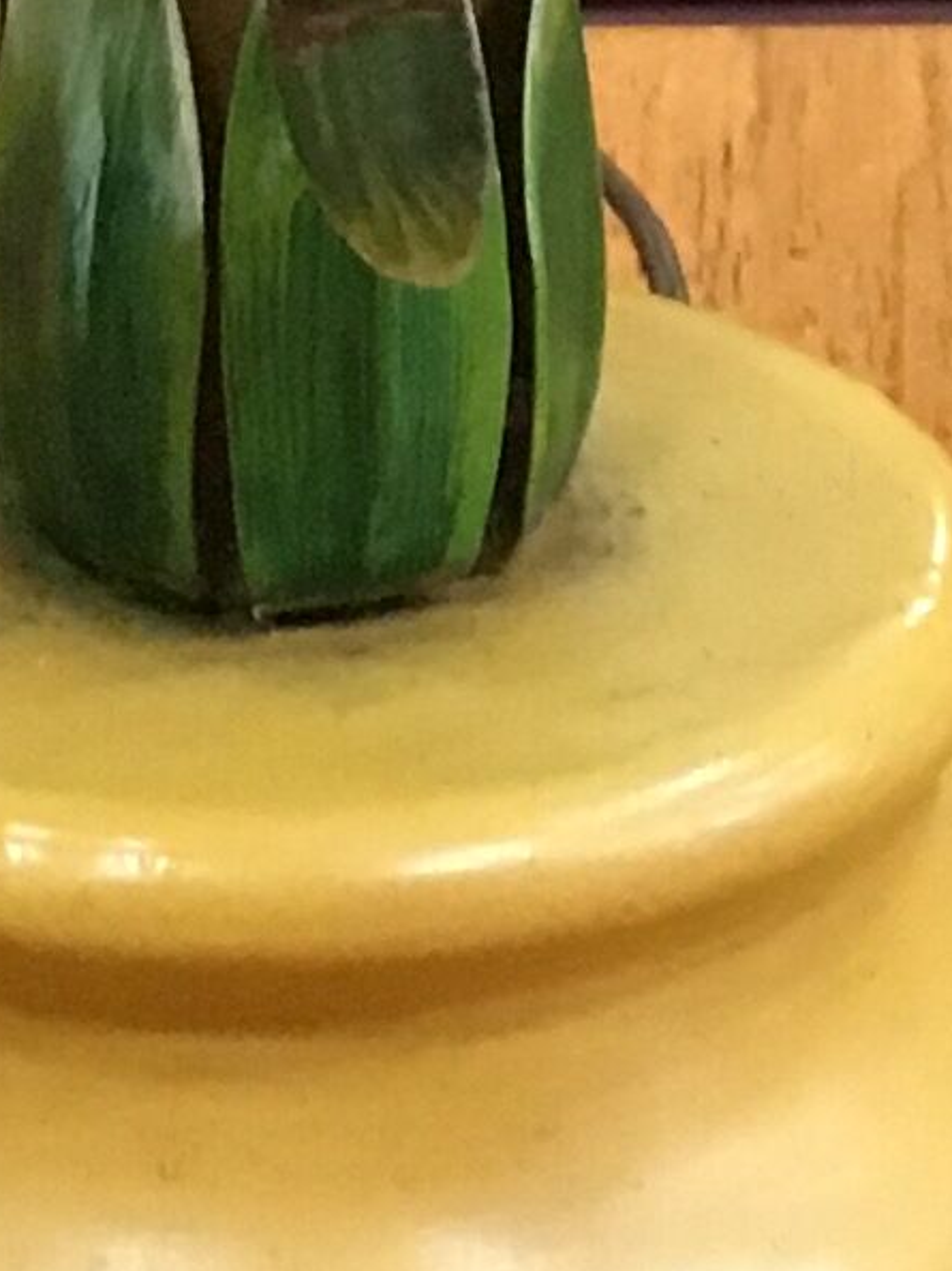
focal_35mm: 197
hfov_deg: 7.5
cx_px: 227
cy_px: -1973
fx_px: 7229
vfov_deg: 8.9
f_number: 2.2
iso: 200
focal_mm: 4.15
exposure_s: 1/17
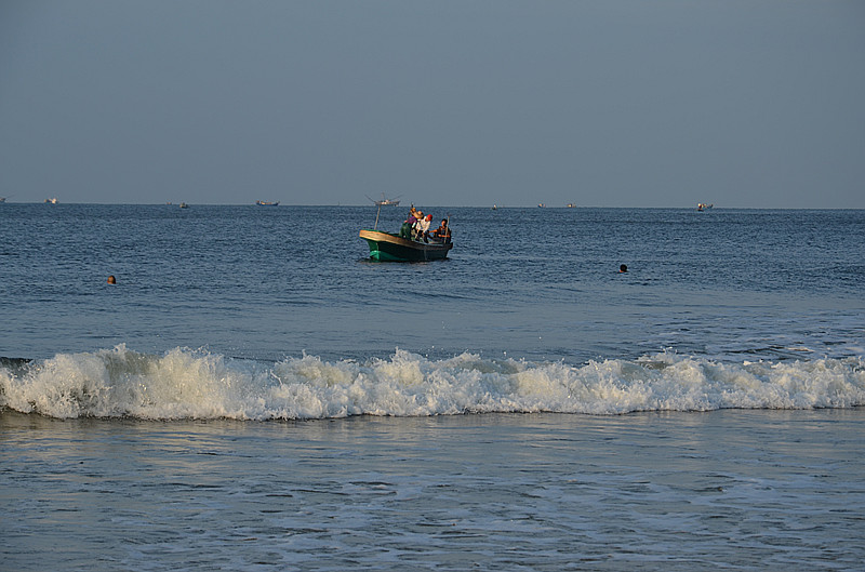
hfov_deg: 13.1
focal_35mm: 158
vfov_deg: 8.7
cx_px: 432
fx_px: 3775
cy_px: 286
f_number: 8
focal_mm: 105
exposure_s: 1/200
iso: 100
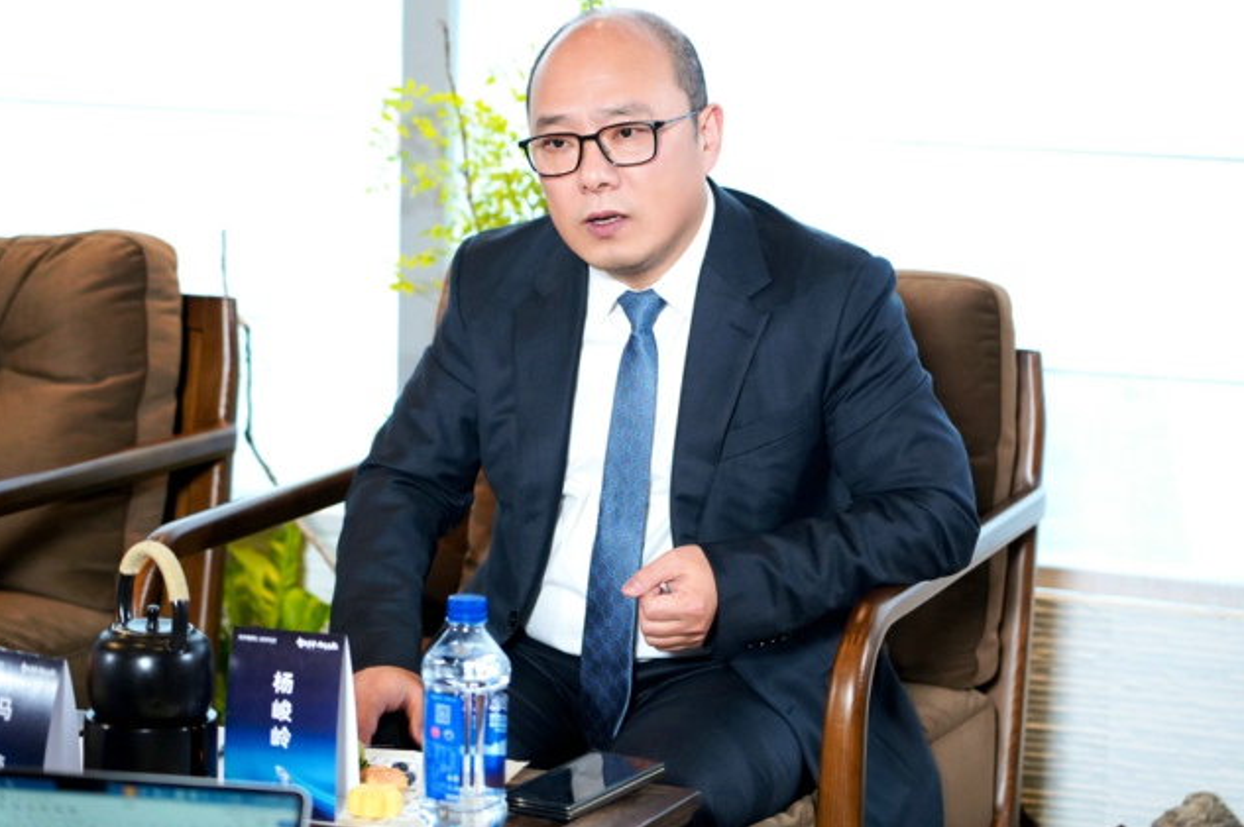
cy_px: 373
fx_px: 3591
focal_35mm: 104
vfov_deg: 13.1
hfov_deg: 19.7
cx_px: 645
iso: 3200
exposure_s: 1/160
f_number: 4
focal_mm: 94
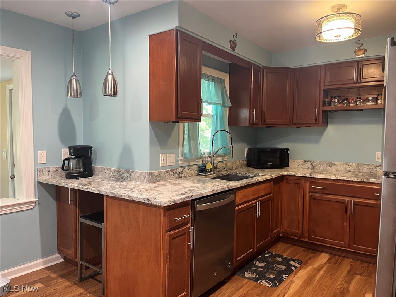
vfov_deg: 53.1
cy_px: 148
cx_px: 198
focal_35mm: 26
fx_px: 297
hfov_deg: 67.3
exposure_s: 1/60
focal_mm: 5.1
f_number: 1.6
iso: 250
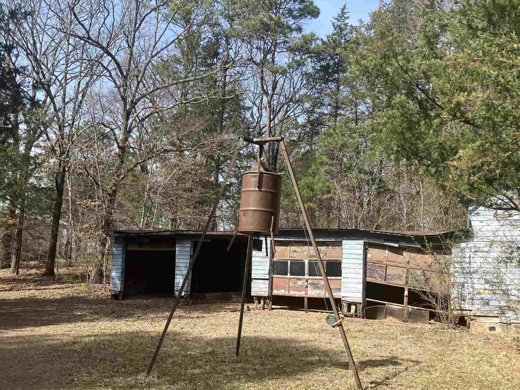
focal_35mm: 40
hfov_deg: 46.8
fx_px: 601
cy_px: 195
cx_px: 274
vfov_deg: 36.0
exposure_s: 1/842
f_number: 1.8
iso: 32
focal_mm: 3.99
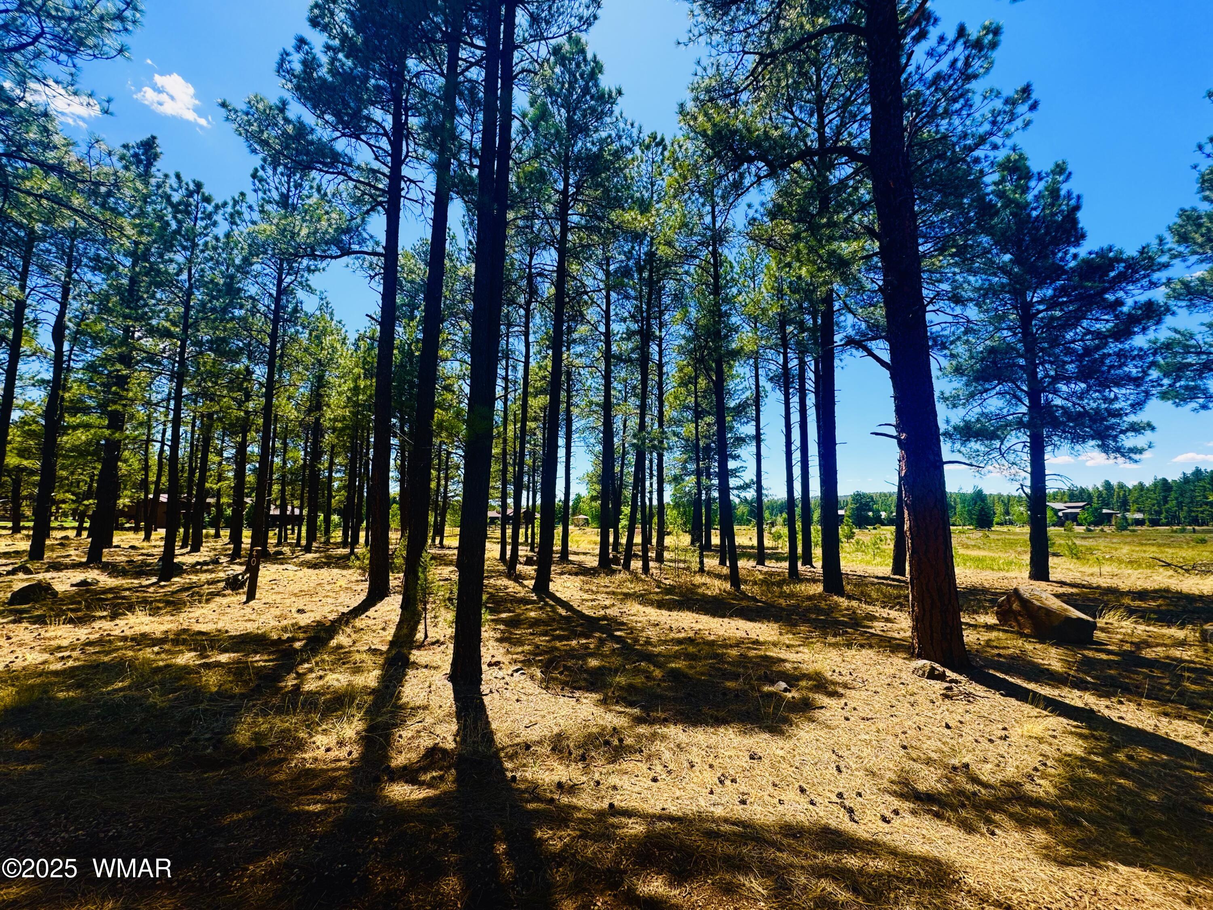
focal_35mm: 14
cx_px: 606
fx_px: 491
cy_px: 455
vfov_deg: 85.7
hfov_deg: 102.1
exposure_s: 1/707
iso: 40
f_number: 2.2
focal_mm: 2.22
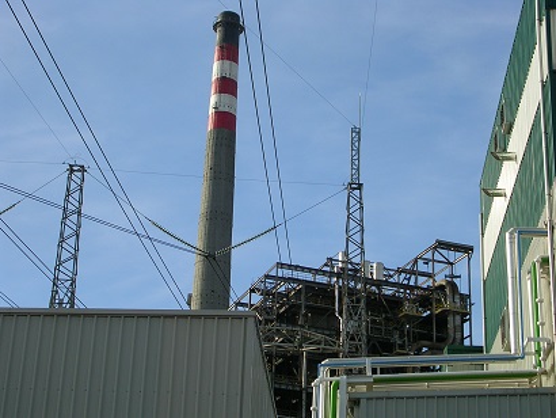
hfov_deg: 25.6
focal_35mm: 76
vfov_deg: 19.4
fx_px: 1221
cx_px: 278
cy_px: 209
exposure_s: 1/497
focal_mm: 11.5
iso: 50
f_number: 3.9
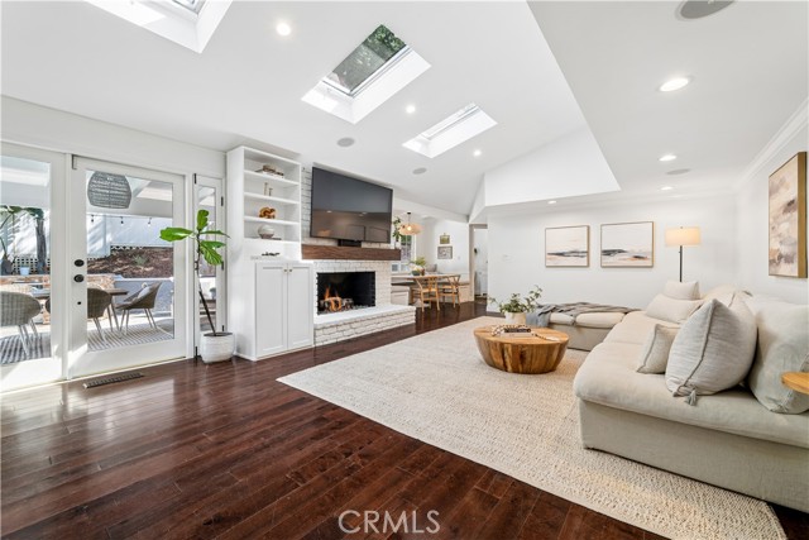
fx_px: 326
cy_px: 270
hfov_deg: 102.3
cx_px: 404
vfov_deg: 79.3
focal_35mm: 14
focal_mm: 14.5
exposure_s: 1/8
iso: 250
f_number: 9
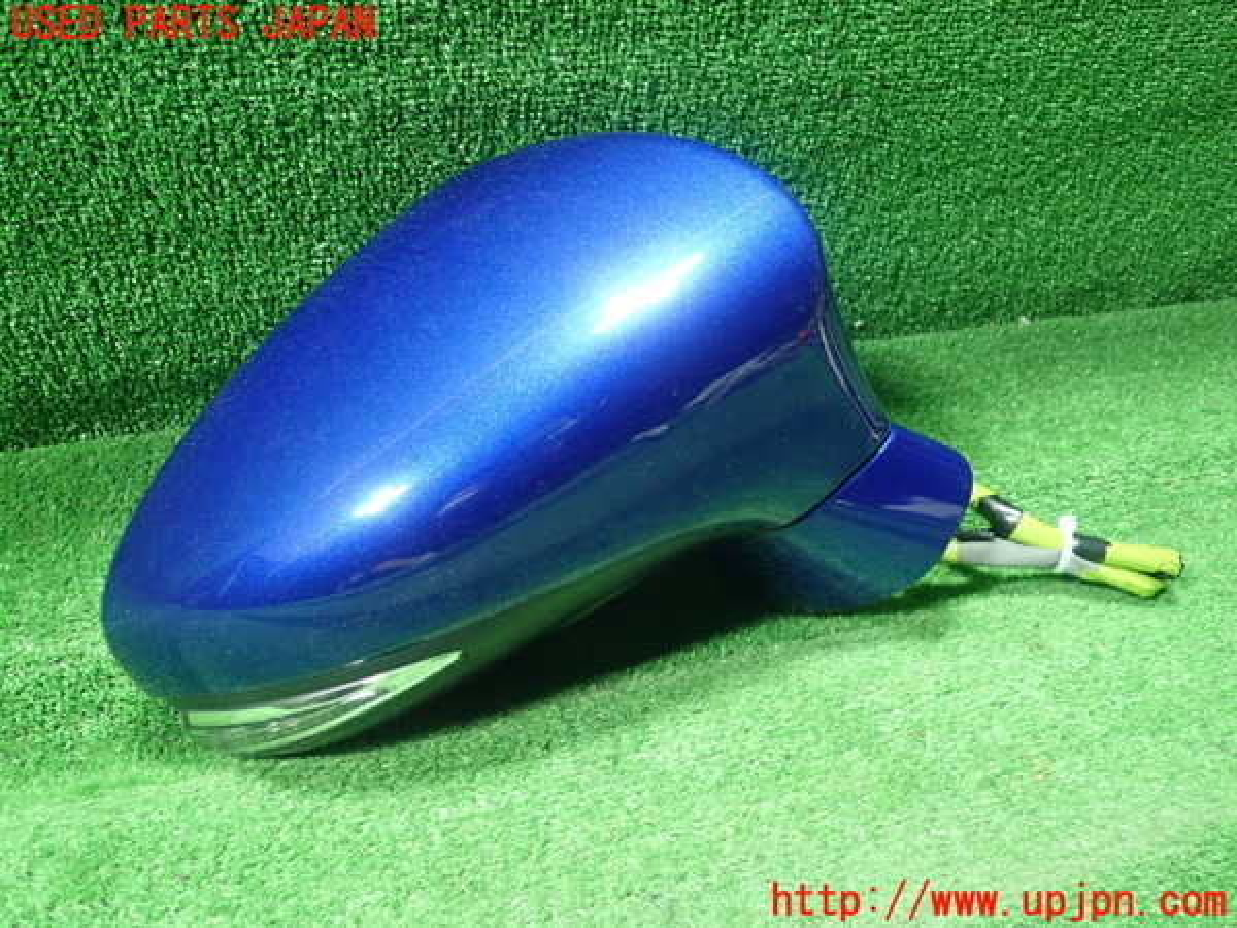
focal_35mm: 30
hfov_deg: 60.0
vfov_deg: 46.8
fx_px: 1072
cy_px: 464
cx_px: 618
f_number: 2.3
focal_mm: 5.5
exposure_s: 1/80
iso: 800
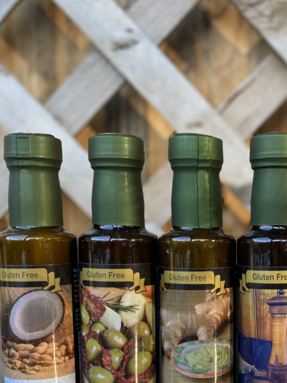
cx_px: 243
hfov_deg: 30.5
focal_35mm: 46
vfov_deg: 39.9
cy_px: 294
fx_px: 509
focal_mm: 4.25
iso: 50
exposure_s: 1/122
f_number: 1.8
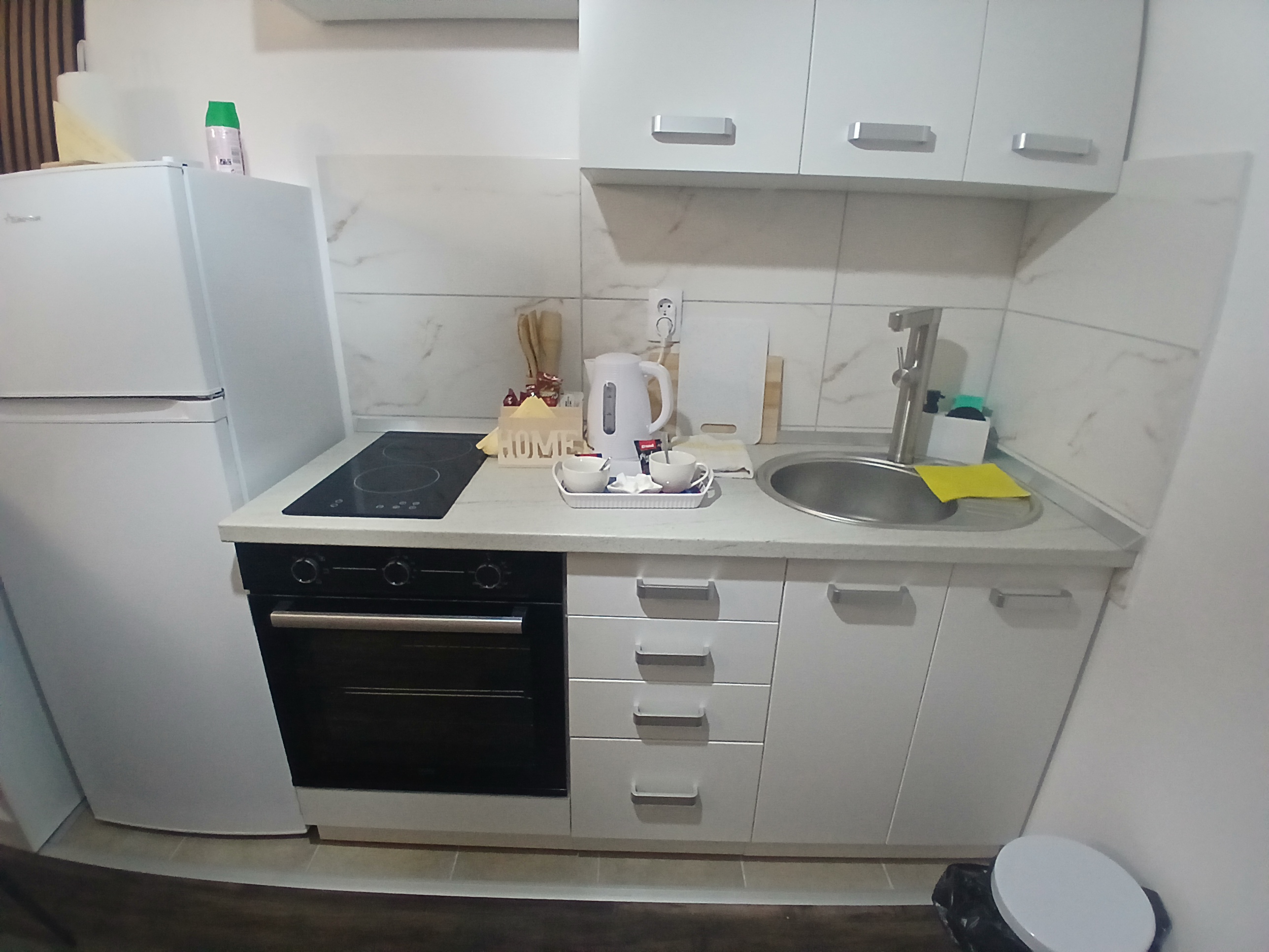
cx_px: 634
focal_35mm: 17
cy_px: 476
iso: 400
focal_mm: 1.4
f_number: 2.2
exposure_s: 1/33.3
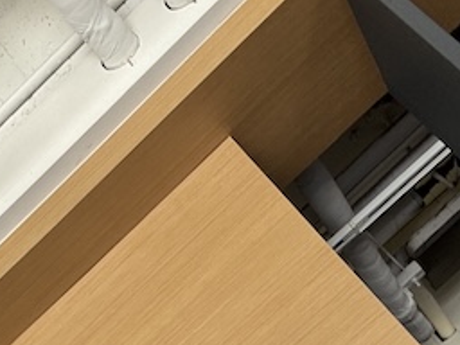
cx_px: 232
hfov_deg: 27.0
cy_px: 509
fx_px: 957
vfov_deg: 18.3
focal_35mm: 72
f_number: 1.9
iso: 80
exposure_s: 1/103
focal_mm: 2.69
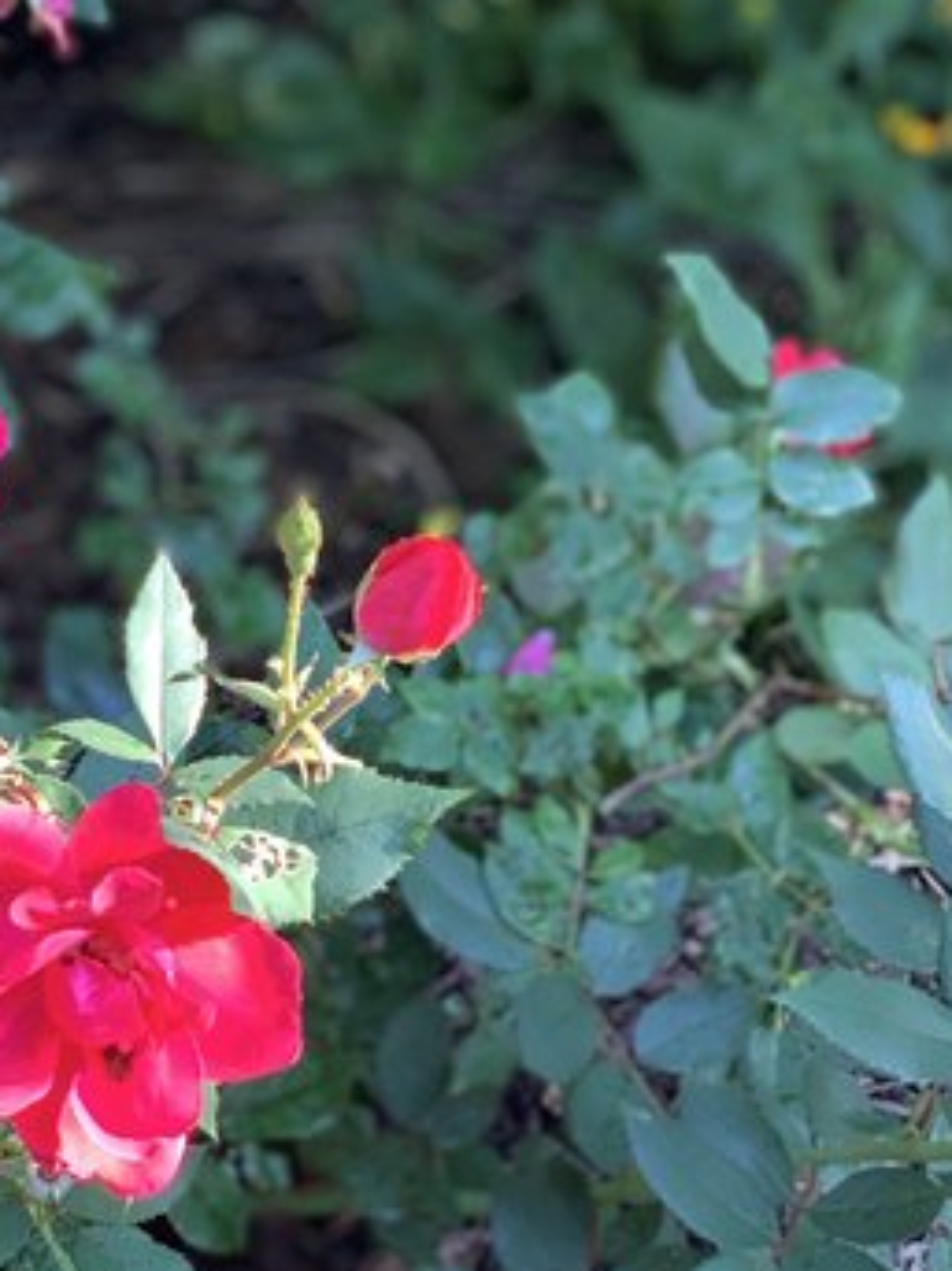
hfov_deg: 15.1
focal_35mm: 97
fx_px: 3559
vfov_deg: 20.0
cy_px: 200
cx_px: 104
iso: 125
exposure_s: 1/85
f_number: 2.4
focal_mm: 6
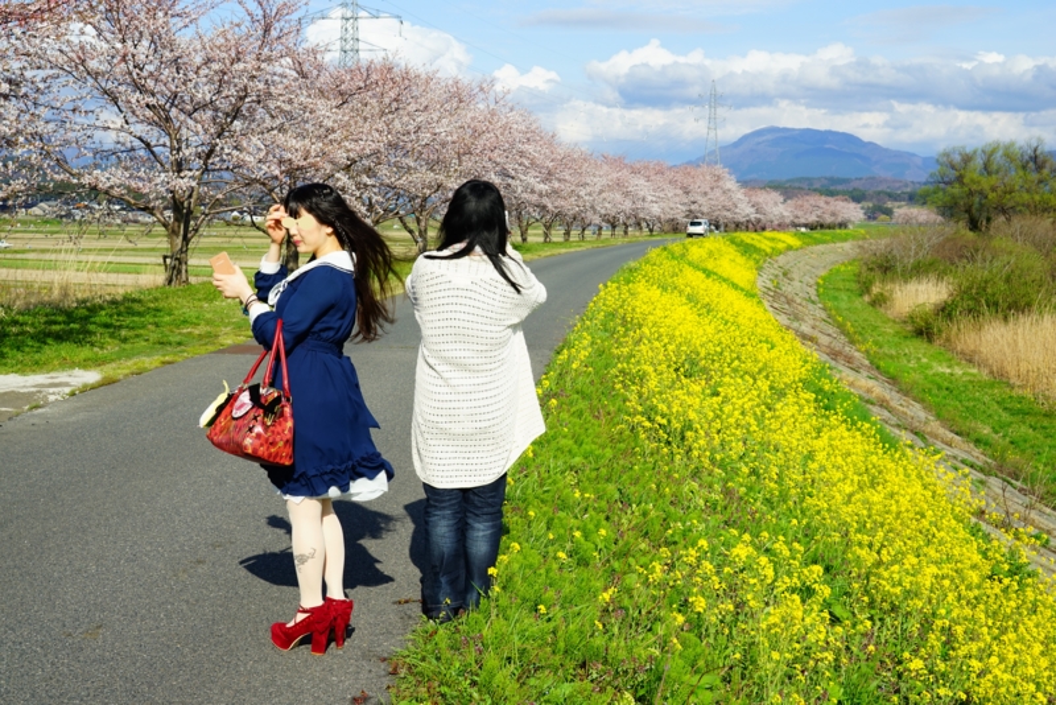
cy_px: 352
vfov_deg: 27.5
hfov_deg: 40.3
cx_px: 528
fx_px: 1438
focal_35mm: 49
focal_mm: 49
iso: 100
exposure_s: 1/125
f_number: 11
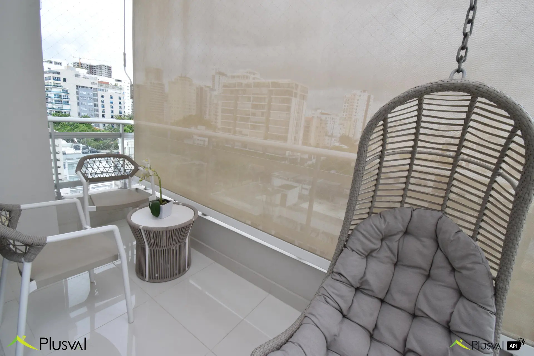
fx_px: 222
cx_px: 267
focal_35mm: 15
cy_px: 178
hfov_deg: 100.4
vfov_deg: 77.3
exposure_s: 1/125
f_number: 14
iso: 800
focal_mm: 10
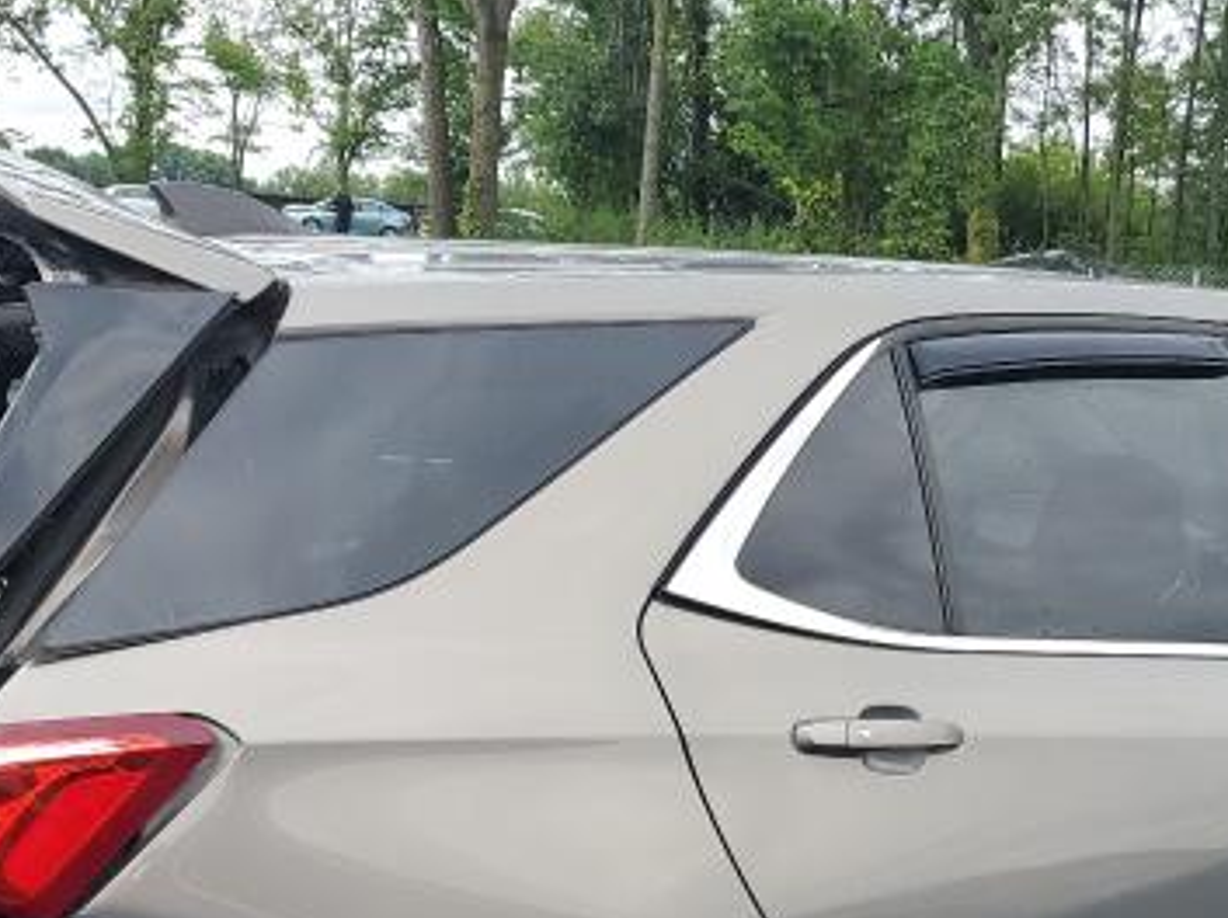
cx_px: 758
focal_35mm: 59
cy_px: 862
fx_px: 2091
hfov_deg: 32.6
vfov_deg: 23.9
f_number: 1.5
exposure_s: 1/588
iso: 50
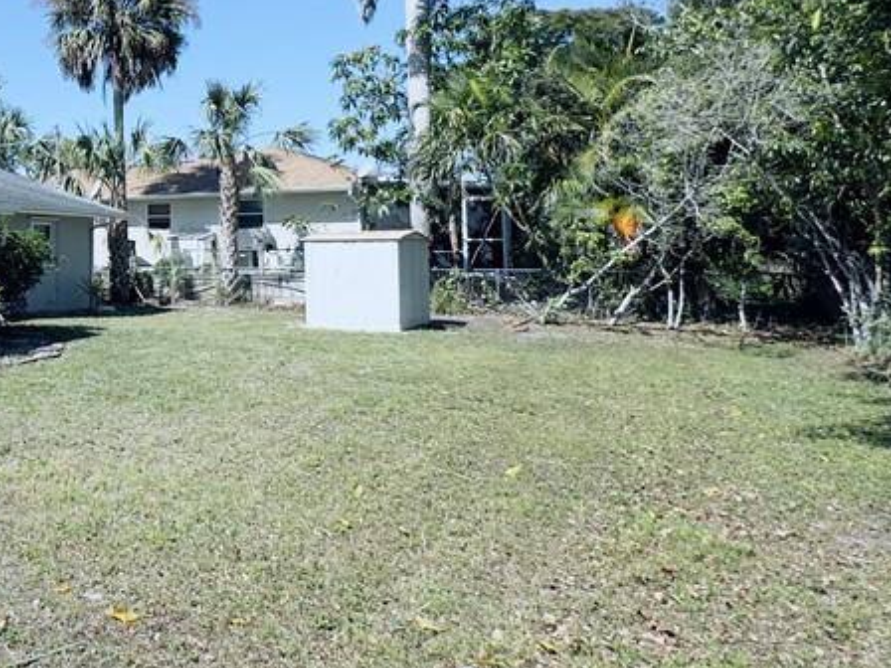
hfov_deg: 46.3
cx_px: -24
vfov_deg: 43.3
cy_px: 205
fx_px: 824
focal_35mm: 32
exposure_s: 1/1637
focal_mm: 2.22
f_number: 2.2
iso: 50
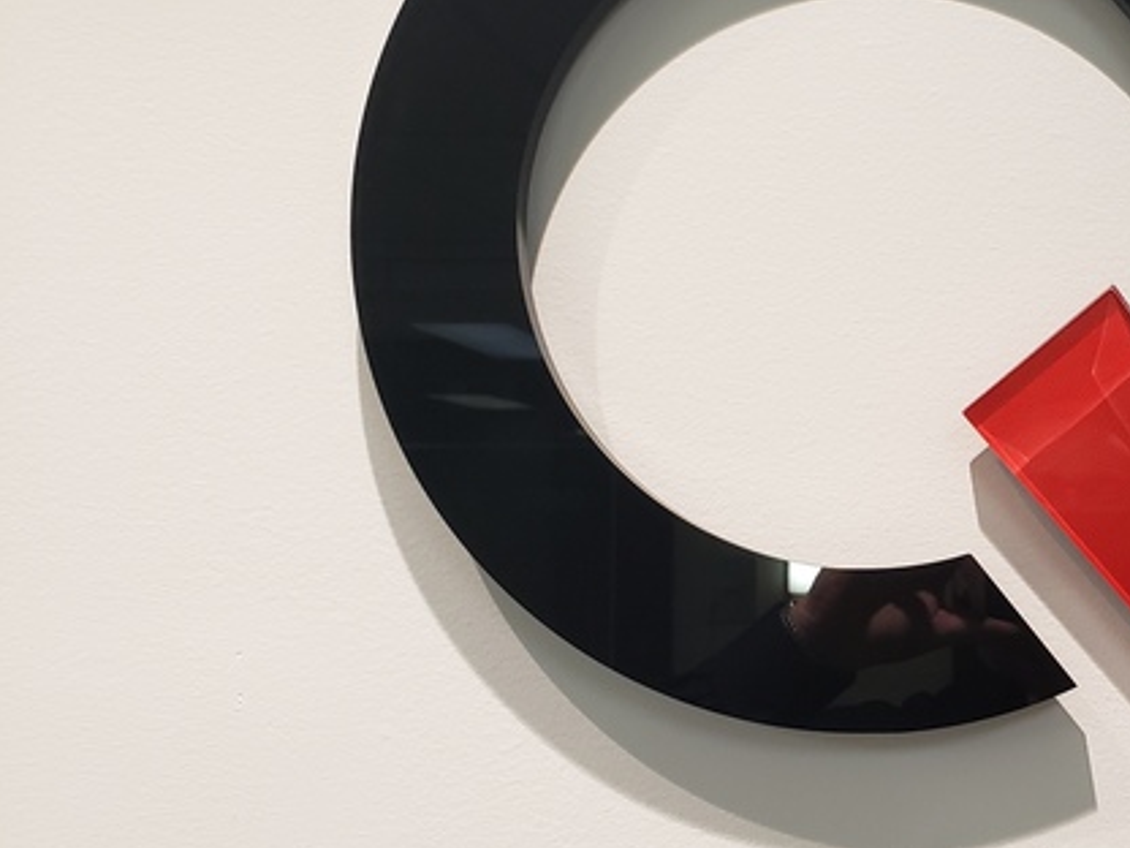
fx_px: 1632
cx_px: 1076
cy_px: 465
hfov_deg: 35.3
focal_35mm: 50
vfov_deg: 29.1
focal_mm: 4.3
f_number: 2.4
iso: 250
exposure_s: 1/60
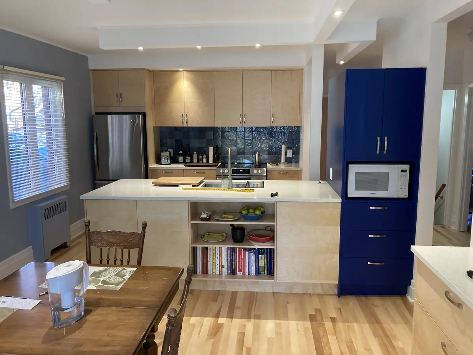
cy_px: 178
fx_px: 383
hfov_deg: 63.4
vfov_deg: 49.7
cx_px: 236
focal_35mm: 28
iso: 100
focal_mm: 3.99
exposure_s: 1/60
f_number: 1.8
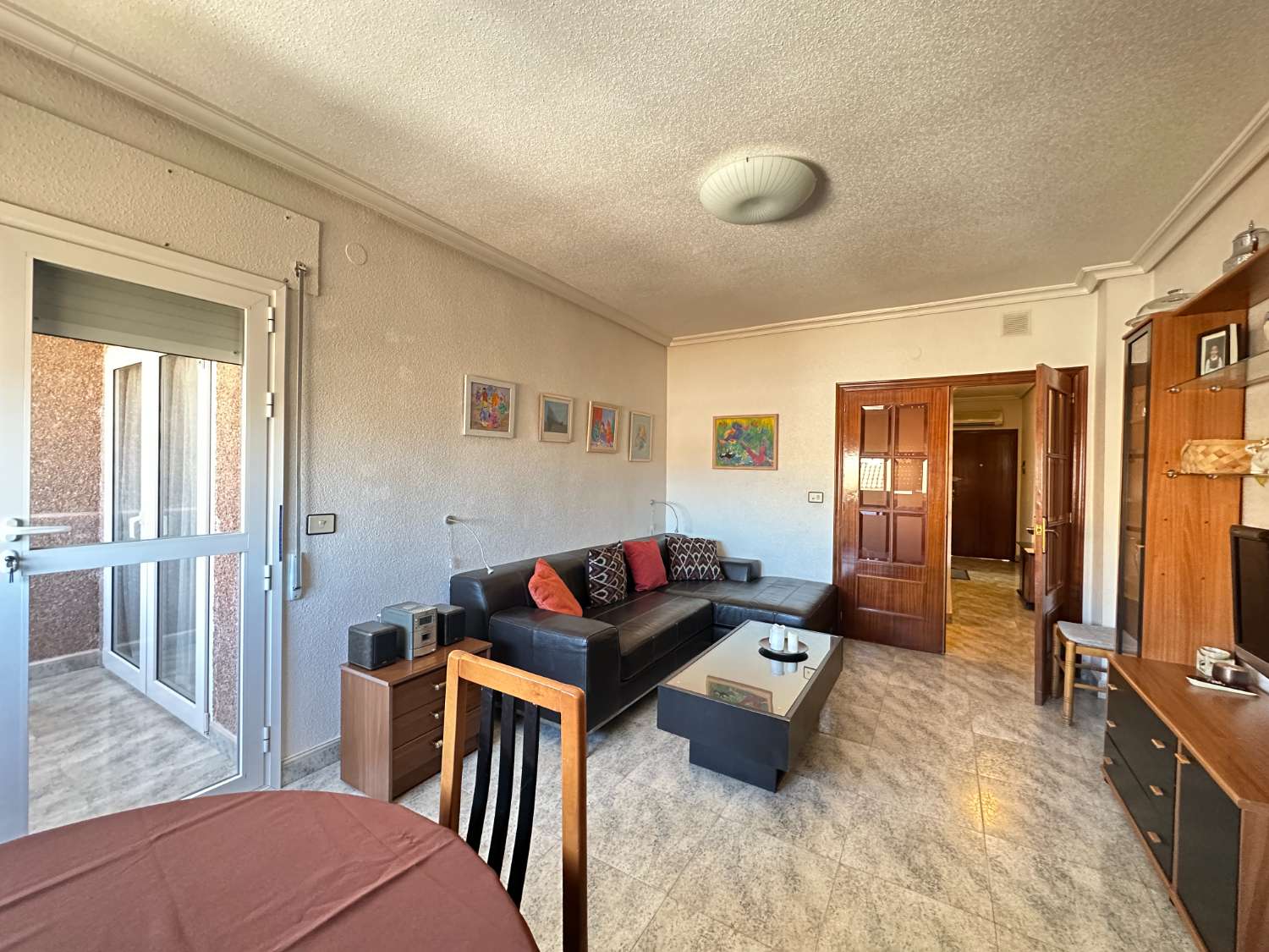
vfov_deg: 85.7
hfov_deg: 102.1
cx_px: 634
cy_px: 476
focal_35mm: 14
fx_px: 513
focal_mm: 2.22
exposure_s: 1/60
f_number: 2.2
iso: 800
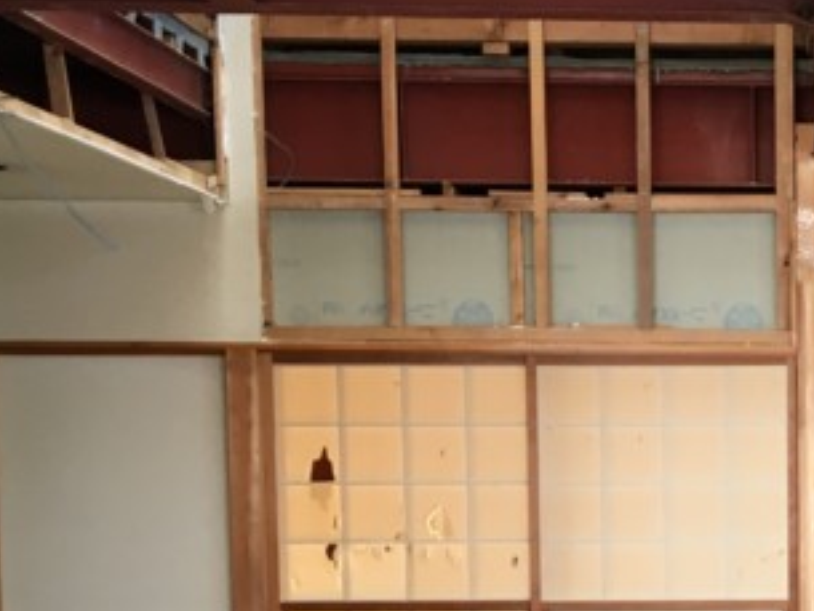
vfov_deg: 19.0
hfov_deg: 24.1
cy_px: 568
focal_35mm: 76
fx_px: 1788
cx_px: 878
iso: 64
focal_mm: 4.15
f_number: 2.2
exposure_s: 1/30
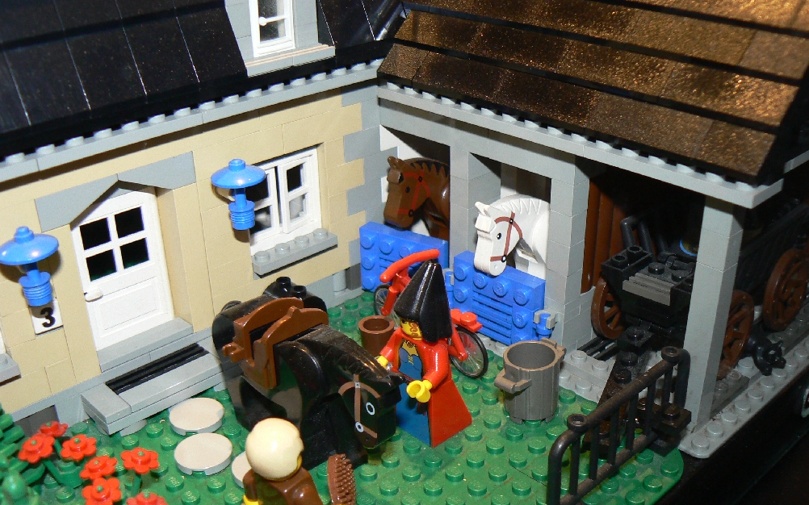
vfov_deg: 32.6
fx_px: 860
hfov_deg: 50.4
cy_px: 307
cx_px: 400
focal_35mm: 39
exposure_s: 1/30
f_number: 2.8
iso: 100
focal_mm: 6
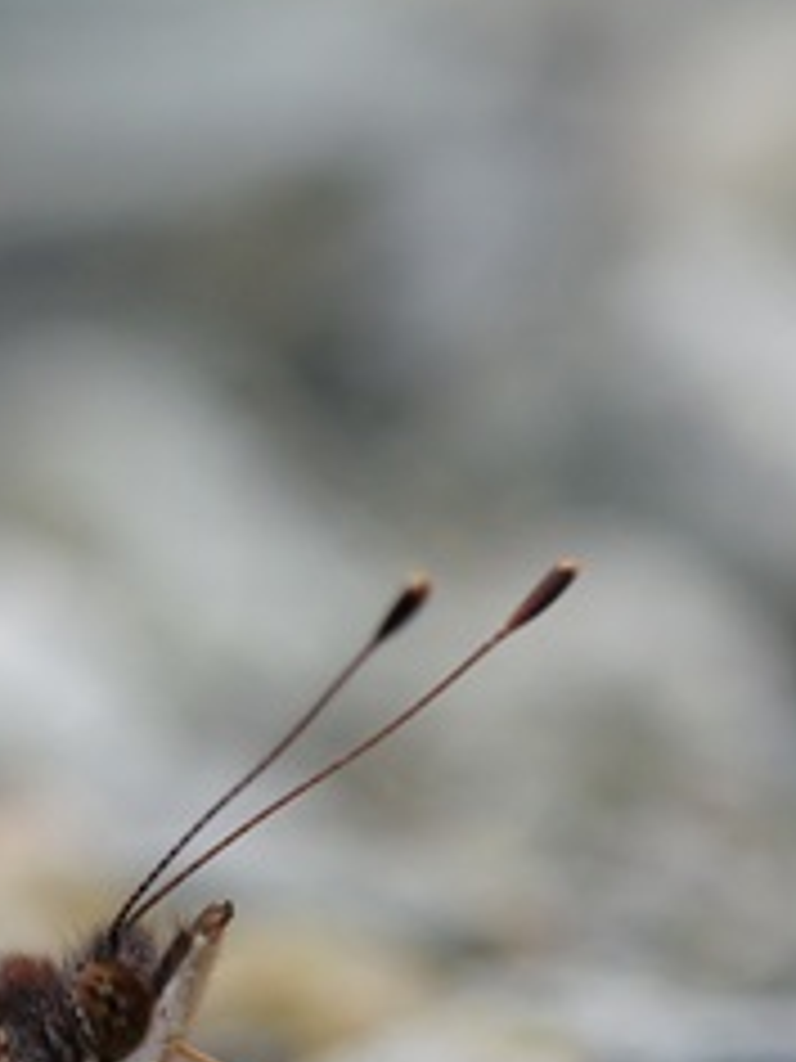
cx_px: -234
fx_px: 83304
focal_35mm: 2717
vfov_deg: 0.7
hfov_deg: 0.5
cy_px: 1071
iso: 500
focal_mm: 400
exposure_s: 1/640
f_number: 6.3
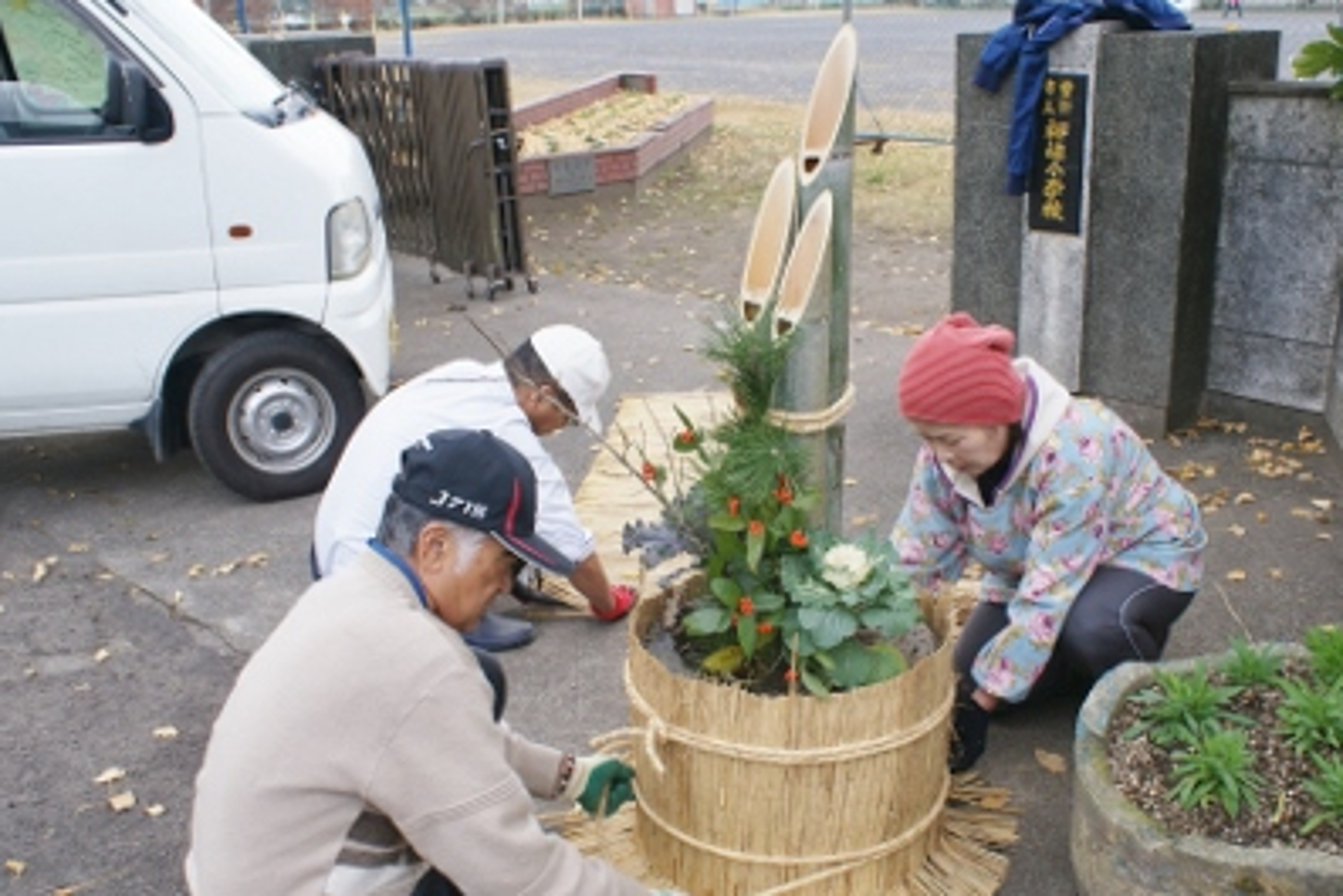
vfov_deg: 38.9
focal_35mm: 34
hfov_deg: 55.7
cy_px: 490
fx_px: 1269
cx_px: 734
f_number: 6.3
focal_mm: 20
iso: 100
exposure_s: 1/60
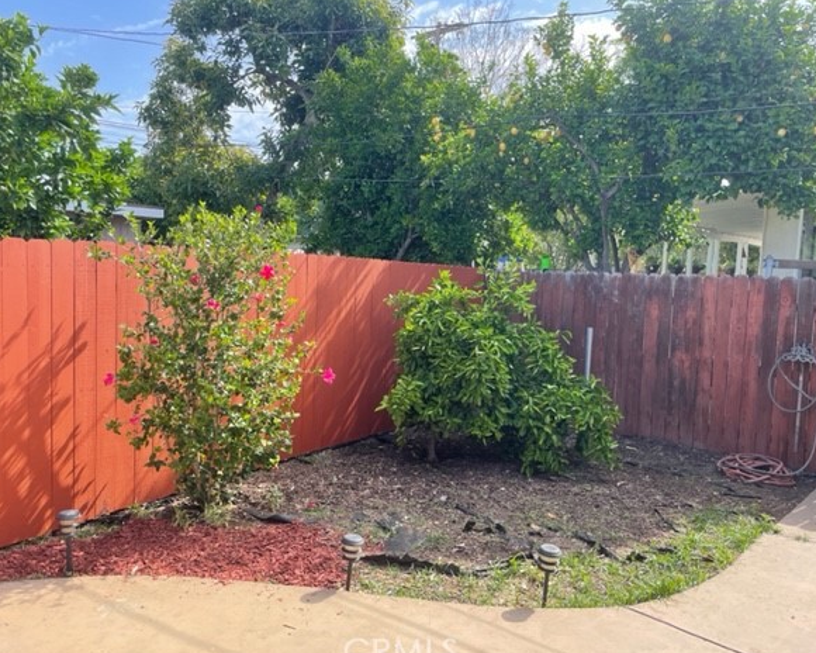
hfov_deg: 62.2
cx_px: 404
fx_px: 676
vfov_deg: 51.5
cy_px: 334
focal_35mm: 28
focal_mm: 4.2
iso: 32
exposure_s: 1/868
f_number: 1.6
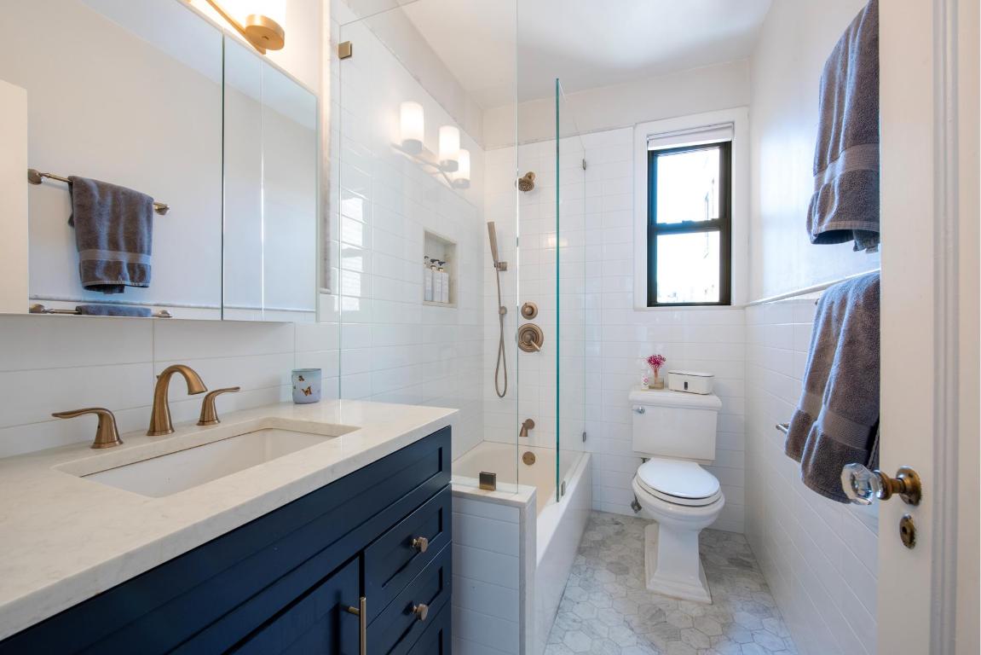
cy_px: 328
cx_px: 490
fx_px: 409
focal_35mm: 15
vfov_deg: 77.4
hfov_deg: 100.4
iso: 320
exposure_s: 1/2
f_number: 11
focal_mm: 15
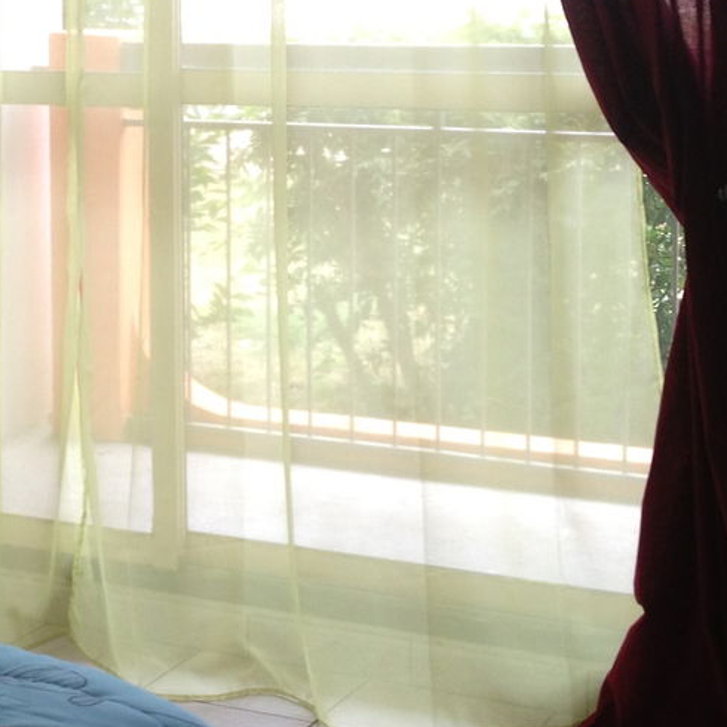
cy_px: 136
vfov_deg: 17.1
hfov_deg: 16.8
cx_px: -10
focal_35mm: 101
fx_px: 2400
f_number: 2.4
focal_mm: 4.28
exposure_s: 1/40
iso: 50
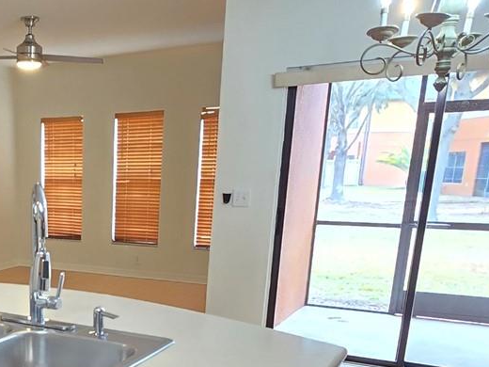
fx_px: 565
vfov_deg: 34.2
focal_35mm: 40
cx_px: 18
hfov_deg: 41.6
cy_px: 322
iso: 250
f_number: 2.2
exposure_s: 1/60
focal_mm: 2.2
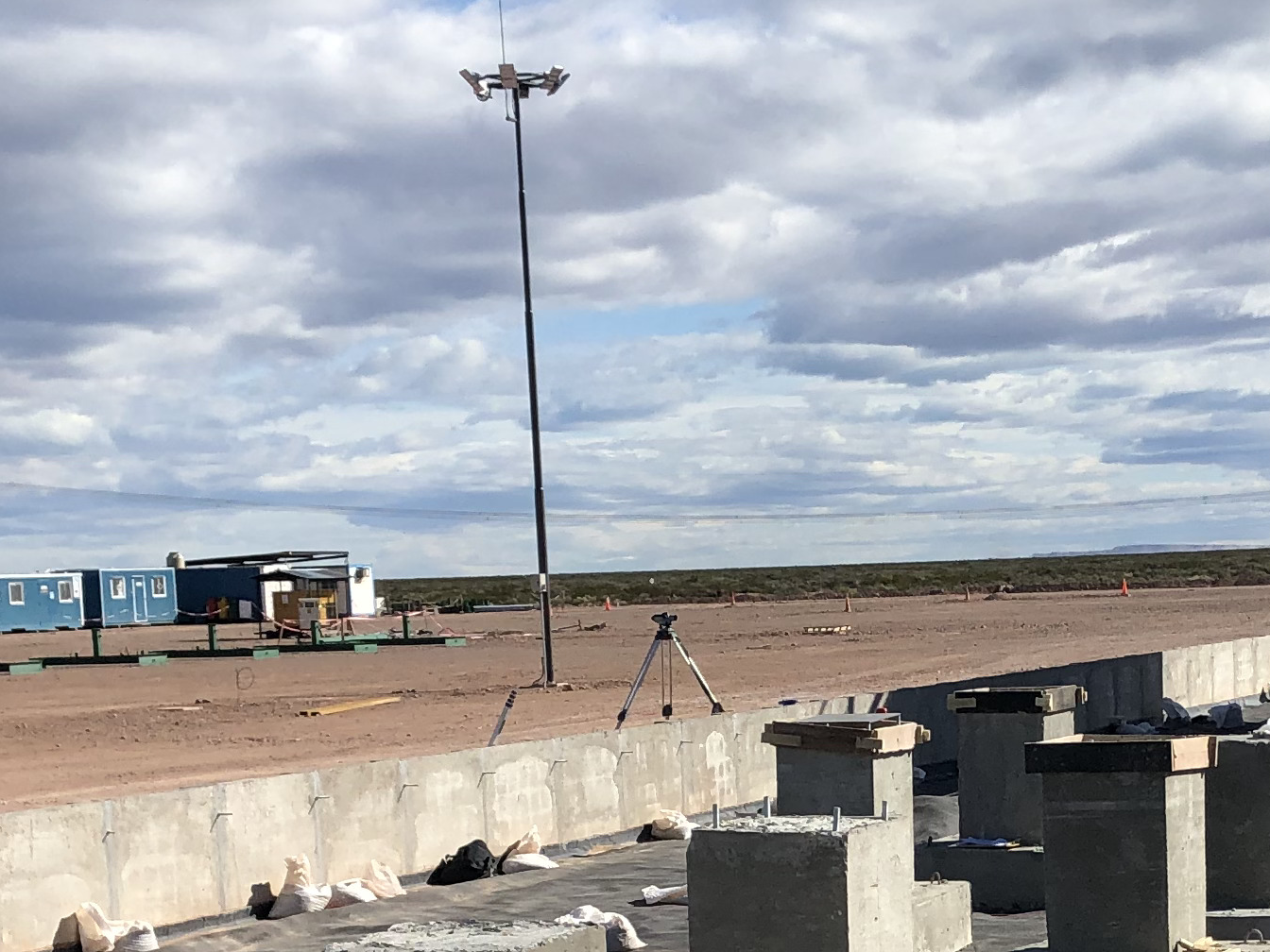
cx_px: 936
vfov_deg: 17.0
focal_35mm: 84
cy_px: 1050
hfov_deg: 23.1
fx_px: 3082
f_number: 1.8
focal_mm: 3.99
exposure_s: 1/3003
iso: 20
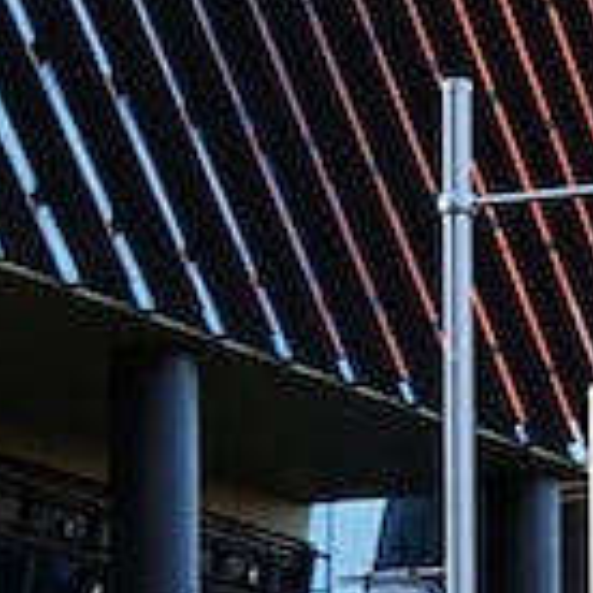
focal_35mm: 251
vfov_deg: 6.8
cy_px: 1018
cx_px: 1134
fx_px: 4865
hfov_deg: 6.8
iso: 200
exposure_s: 1/125
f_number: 9
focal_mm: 34
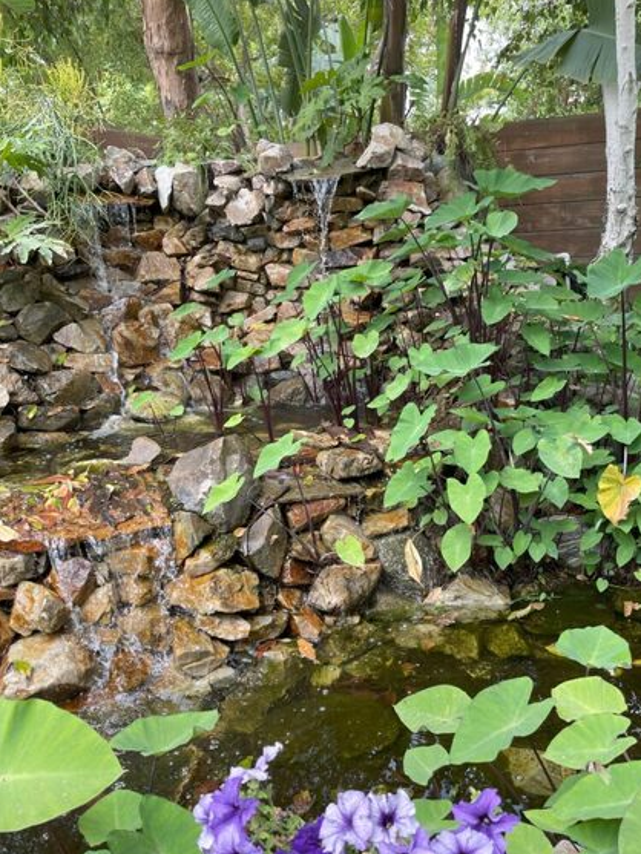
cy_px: 455
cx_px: 319
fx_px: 691
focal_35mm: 28
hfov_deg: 49.8
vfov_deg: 63.4
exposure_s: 1/332
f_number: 1.6
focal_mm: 4.2
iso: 32
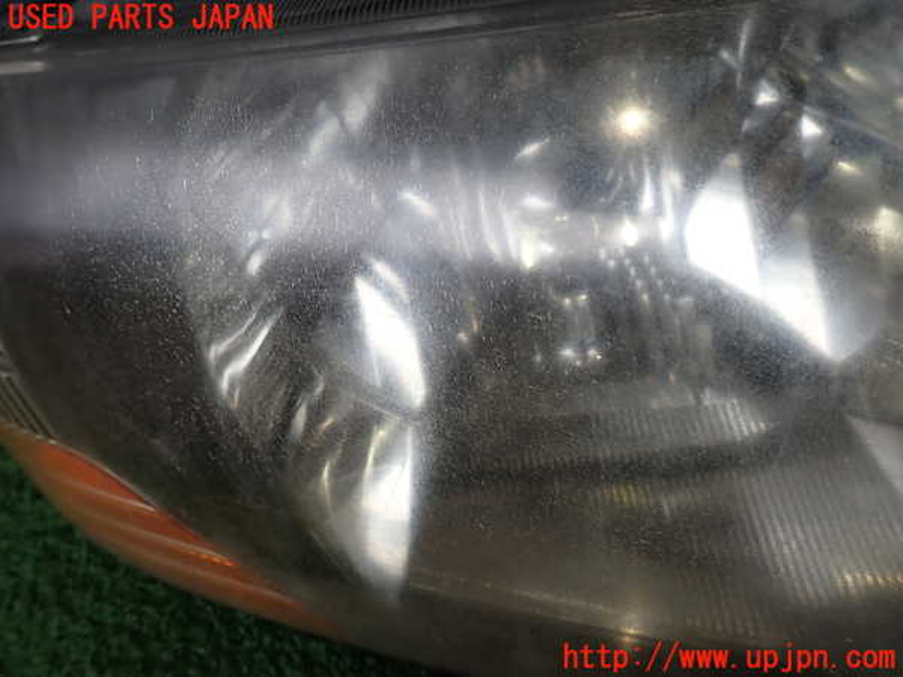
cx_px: 452
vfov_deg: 54.9
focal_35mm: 25
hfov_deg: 69.4
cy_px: 338
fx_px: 652
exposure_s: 1/160
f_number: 2.8
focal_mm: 4.5
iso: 100
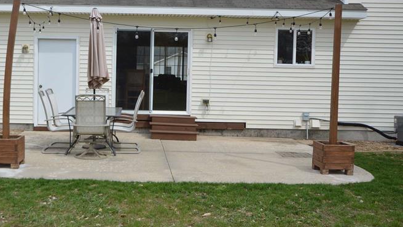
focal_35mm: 49
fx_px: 524
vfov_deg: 24.4
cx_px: 138
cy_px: 95
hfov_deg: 41.6
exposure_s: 1/250
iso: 100
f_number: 8
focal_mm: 20
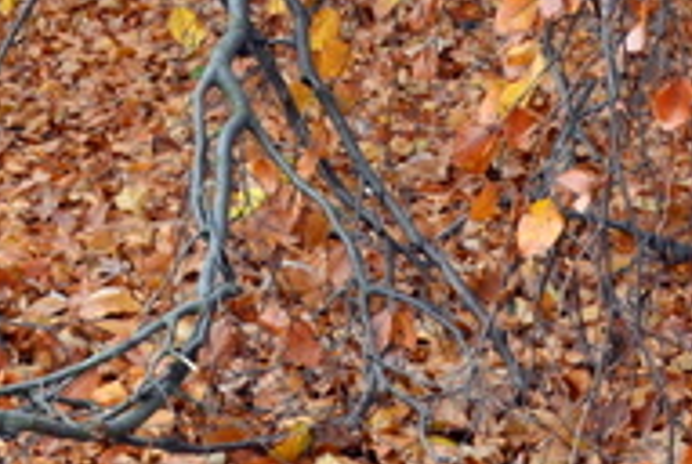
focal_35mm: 138
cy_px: -330
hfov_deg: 14.7
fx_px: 2657
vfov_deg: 9.6
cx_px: 72
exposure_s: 1/60
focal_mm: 22
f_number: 8
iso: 800
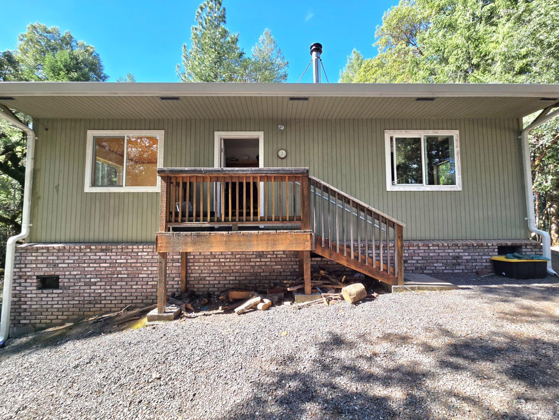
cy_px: 210
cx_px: 280
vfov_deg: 89.9
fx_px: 210
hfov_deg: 106.2
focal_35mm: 13
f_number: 2.2
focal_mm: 2.2
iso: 50
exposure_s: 1/476
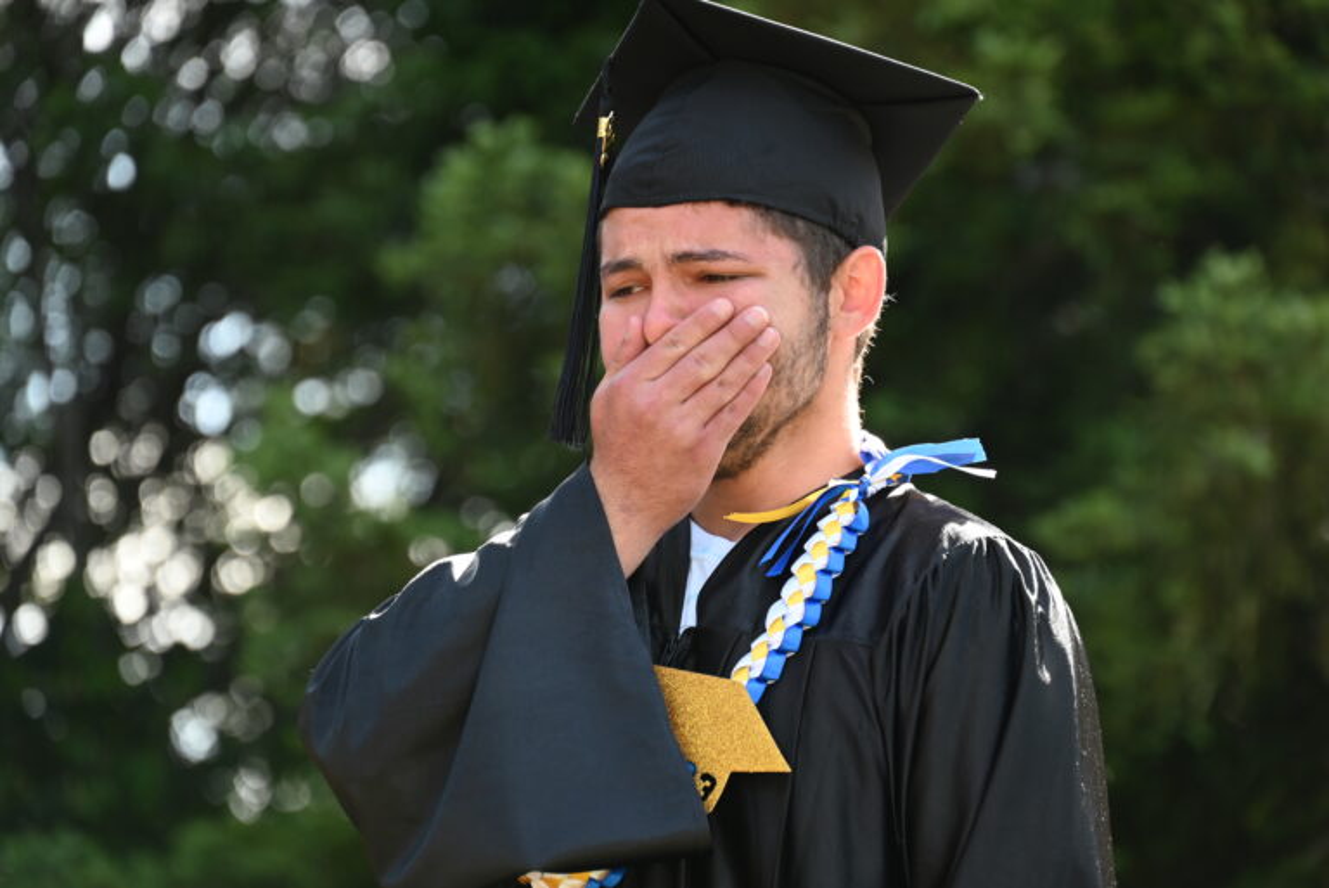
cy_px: 444
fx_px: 6464
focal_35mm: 175
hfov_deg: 11.7
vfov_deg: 7.9
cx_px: 664
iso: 400
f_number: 6.3
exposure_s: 1/200
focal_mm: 175
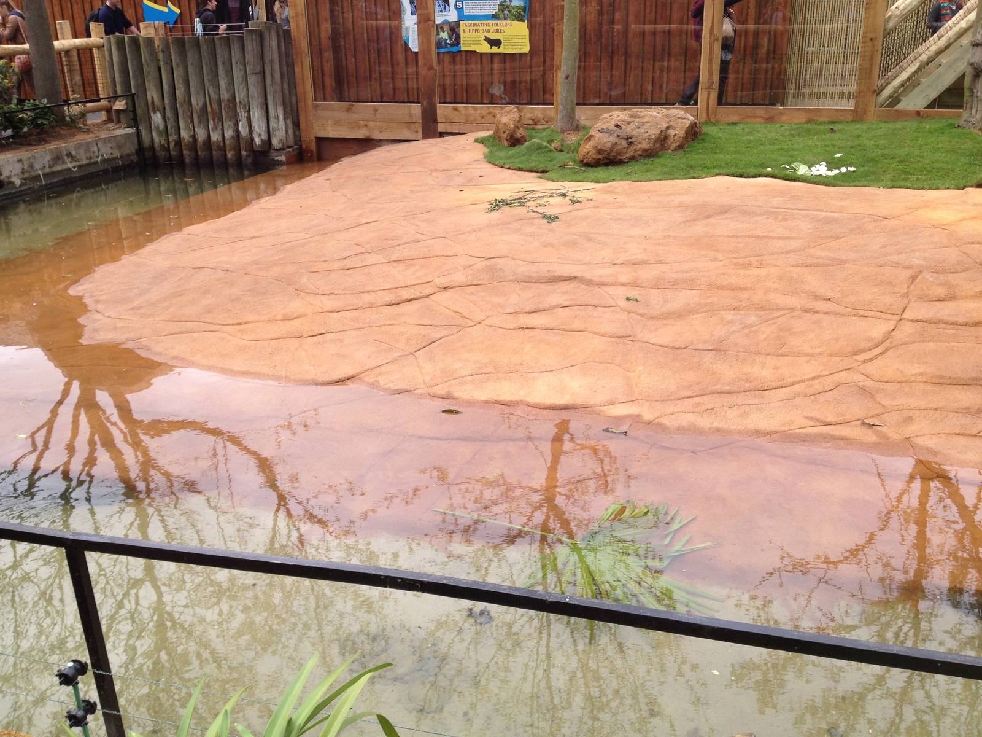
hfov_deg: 52.6
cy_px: 368
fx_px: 993
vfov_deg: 40.7
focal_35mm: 35
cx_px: 491
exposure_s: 1/472
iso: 50
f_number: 2.4
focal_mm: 4.28
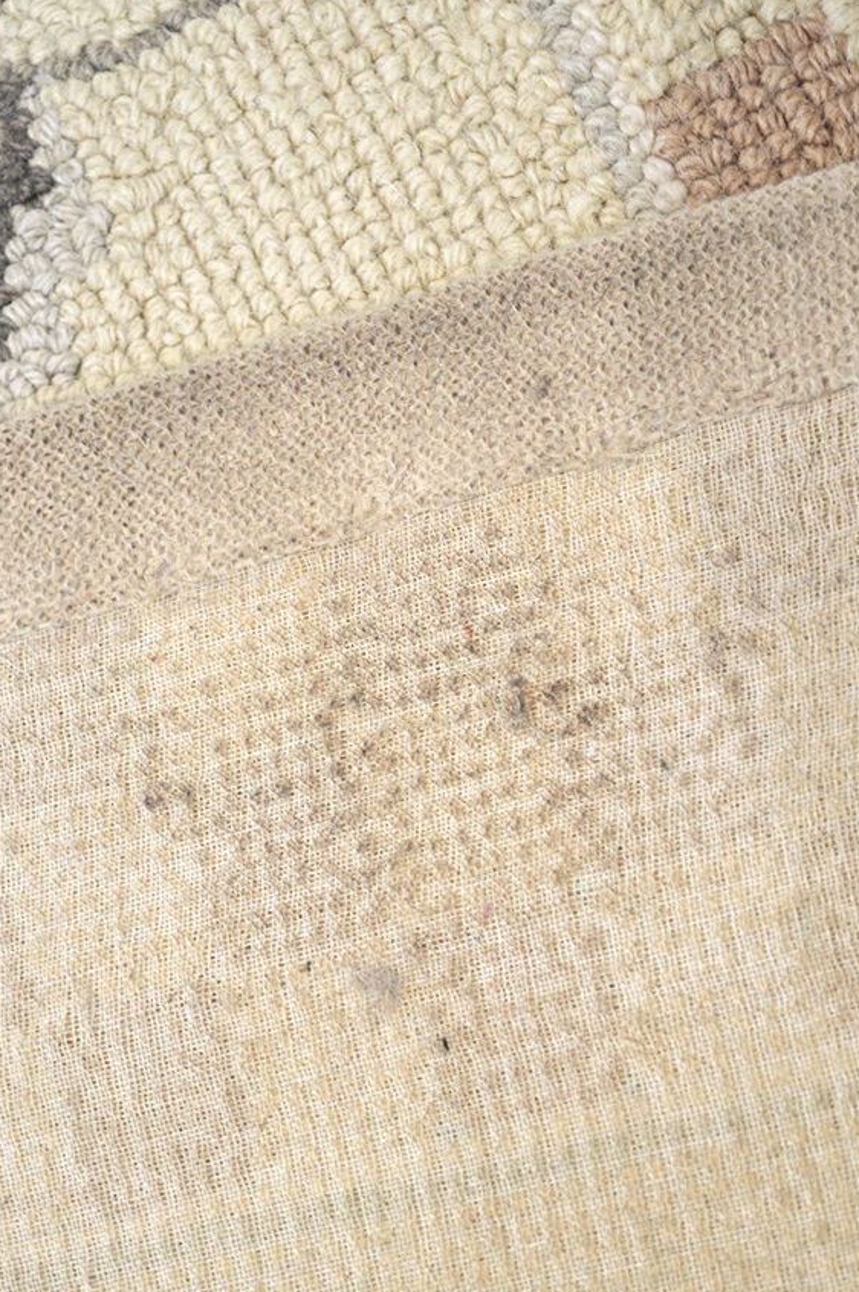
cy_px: 722
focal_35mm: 98
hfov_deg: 14.0
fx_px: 3498
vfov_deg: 20.9
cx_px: 430
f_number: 5.6
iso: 1100
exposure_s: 1/15
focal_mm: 55
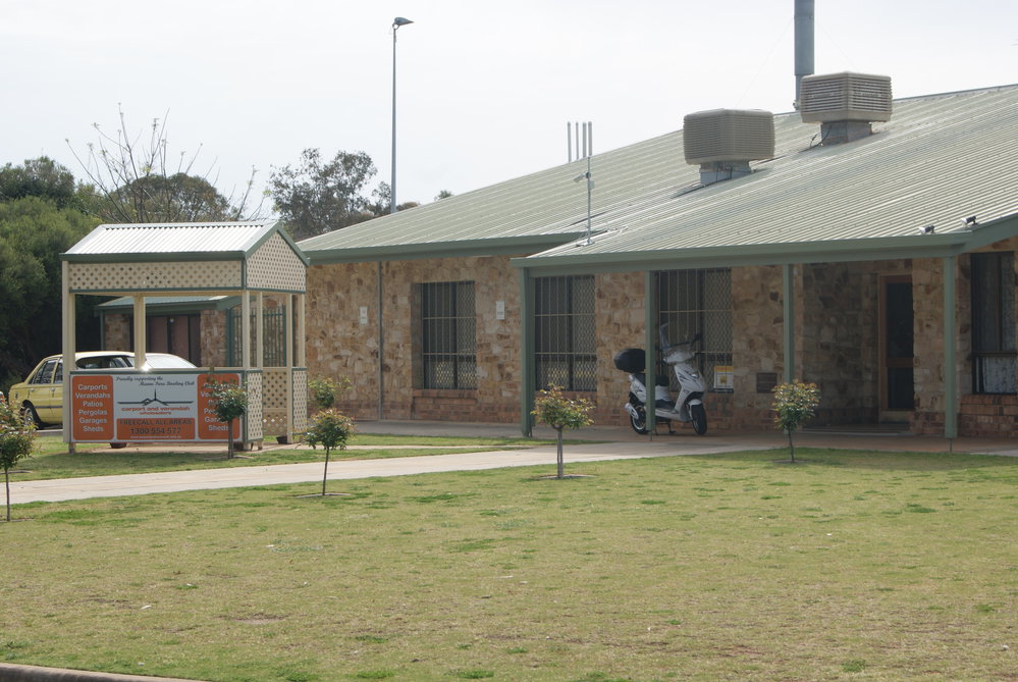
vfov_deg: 16.6
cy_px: 341
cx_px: 509
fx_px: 2336
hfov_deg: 24.6
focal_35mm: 82
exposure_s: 1/125
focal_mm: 55
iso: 100
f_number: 11
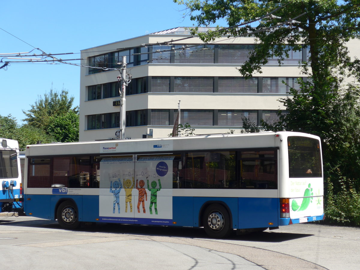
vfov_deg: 23.7
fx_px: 645
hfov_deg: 31.2
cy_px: 135
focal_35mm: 62
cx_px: 180
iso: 80
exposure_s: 1/640
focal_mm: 12.7
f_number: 3.7
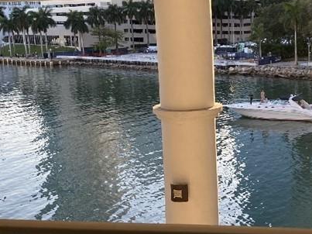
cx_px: 247
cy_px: 124
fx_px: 595
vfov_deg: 22.2
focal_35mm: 66
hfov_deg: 28.8
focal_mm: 4.25
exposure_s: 1/239
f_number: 1.8
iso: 32
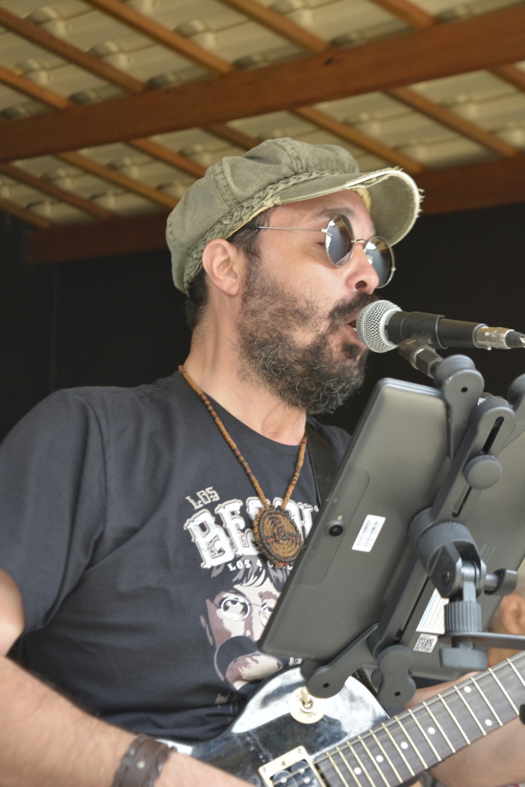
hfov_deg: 16.6
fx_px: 1805
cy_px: 394
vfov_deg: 24.6
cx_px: 262
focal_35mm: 82
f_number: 5.6
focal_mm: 55
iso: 800
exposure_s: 1/60
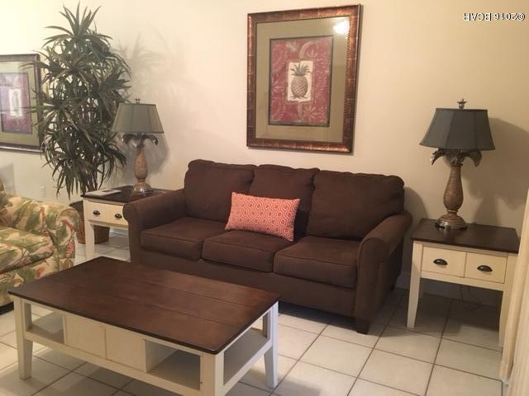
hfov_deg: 61.7
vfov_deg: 48.2
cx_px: 264
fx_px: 443
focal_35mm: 29
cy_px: 198
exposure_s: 1/15
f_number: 2.2
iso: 250
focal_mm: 4.15
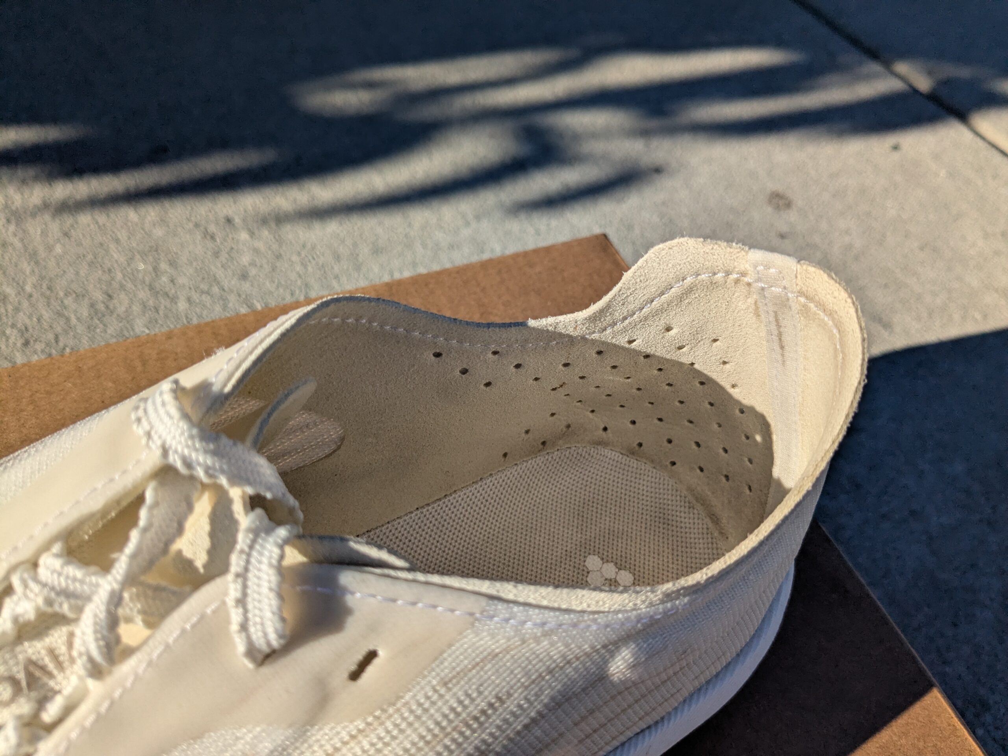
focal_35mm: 27
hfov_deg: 65.3
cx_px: 504
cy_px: 378
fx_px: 786
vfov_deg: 51.4
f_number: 1.73
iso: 65
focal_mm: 4.38
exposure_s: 1/5848
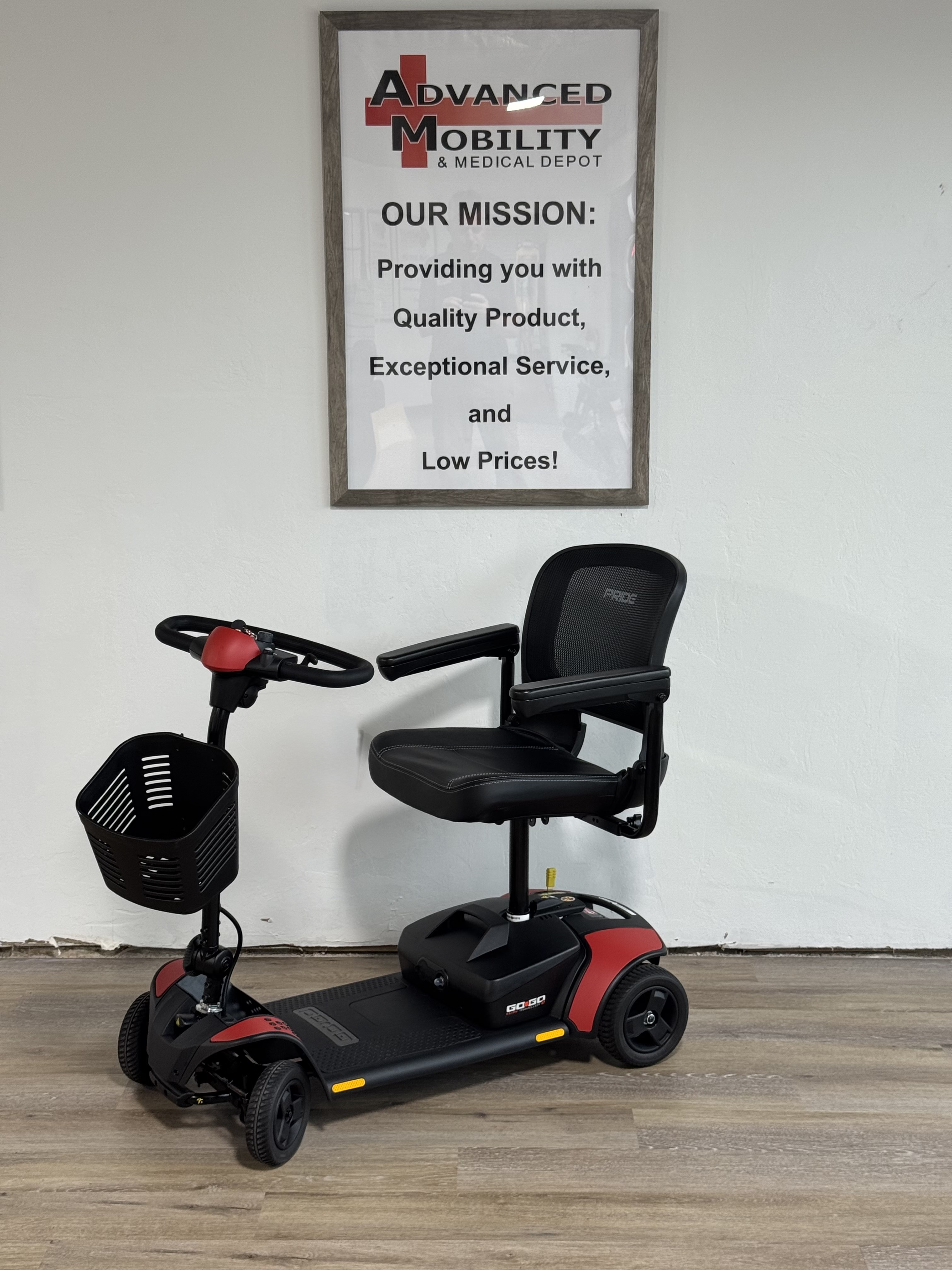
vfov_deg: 39.7
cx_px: 476
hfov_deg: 30.3
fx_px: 1760
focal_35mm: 48
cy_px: 635
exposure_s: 1/120
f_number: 1.78
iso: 64
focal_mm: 6.76
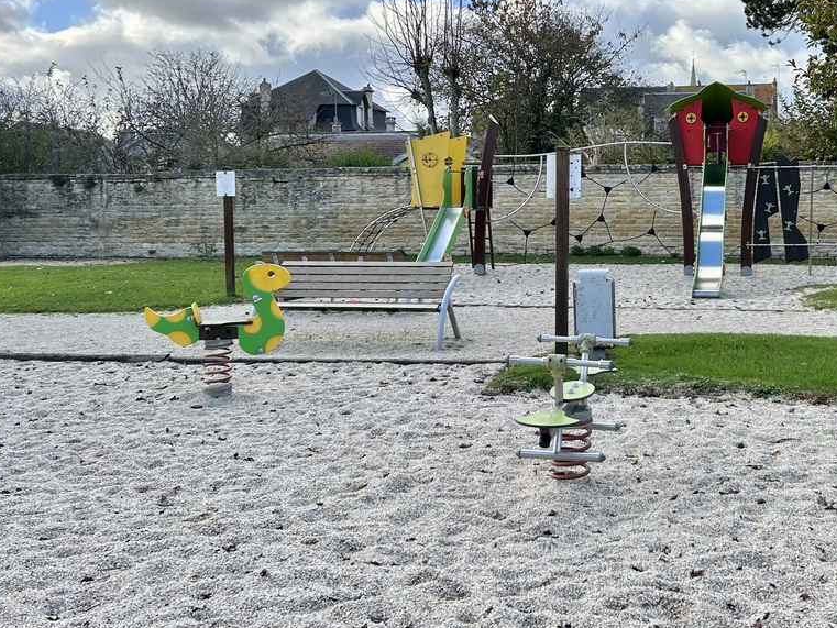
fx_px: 992
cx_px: 614
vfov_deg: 34.9
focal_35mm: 41
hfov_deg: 44.4
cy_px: 220
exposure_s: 1/1698
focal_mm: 5.7
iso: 50
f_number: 1.5
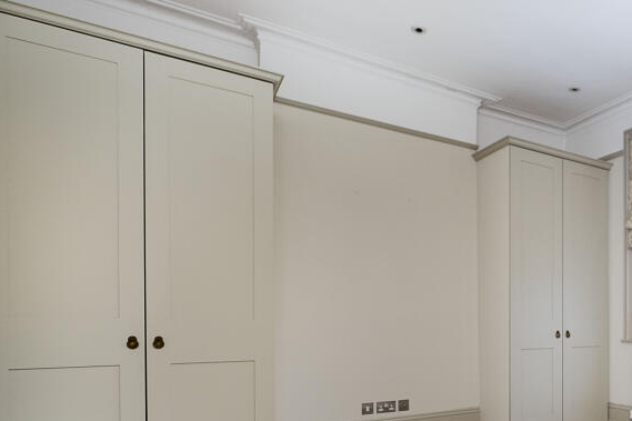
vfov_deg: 45.9
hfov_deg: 59.2
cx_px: 548
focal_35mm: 27
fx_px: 474
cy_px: 326
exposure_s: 1/125
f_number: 4
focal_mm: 10
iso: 250
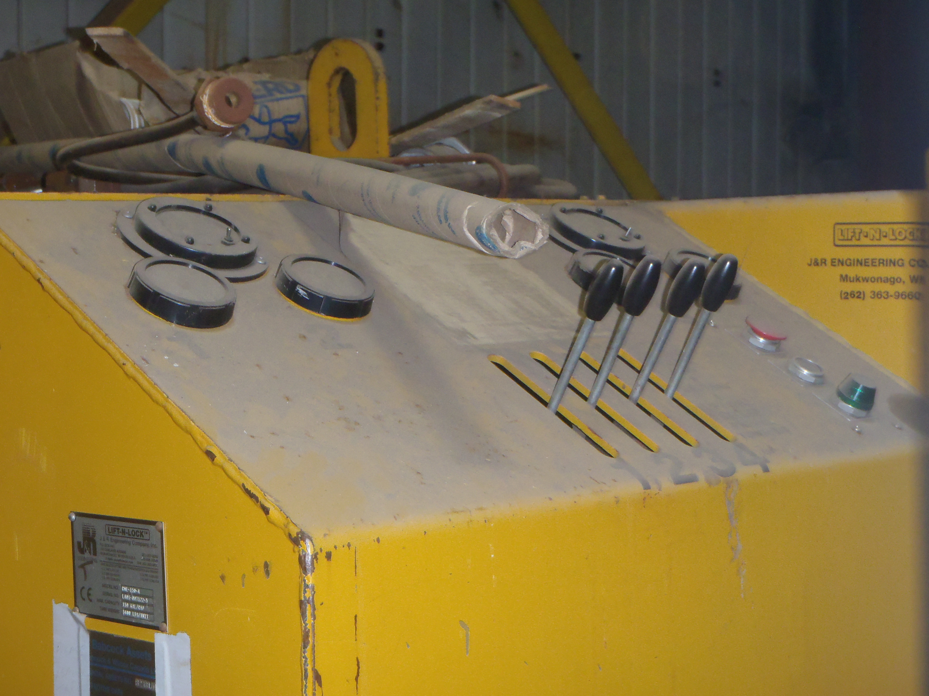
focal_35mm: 65
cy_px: 348
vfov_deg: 22.6
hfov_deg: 29.8
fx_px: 1744
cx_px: 464
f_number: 4.7
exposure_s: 1/60
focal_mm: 11.76
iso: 320
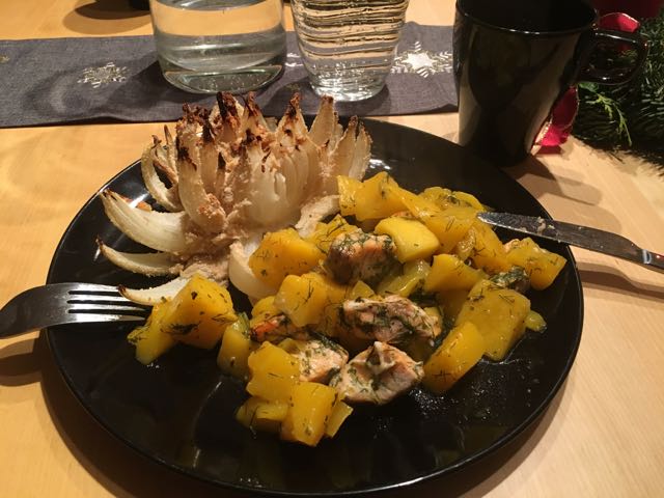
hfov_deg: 61.7
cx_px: 332
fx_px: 556
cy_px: 249
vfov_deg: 48.2
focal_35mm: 29
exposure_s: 1/33
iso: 200
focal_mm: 4.15
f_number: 2.2
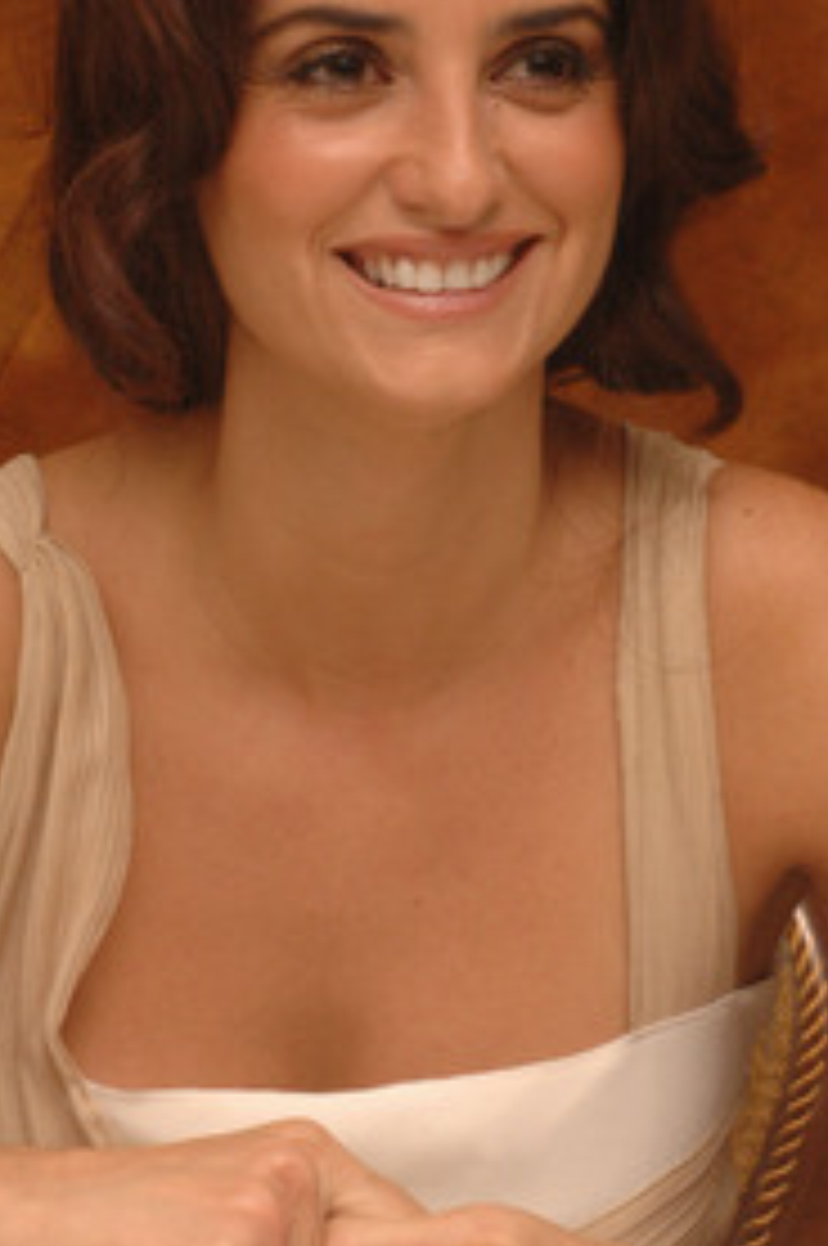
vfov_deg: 11.1
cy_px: 468
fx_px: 6433
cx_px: 436
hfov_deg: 7.4
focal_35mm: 186
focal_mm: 86
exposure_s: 1/400
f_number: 11
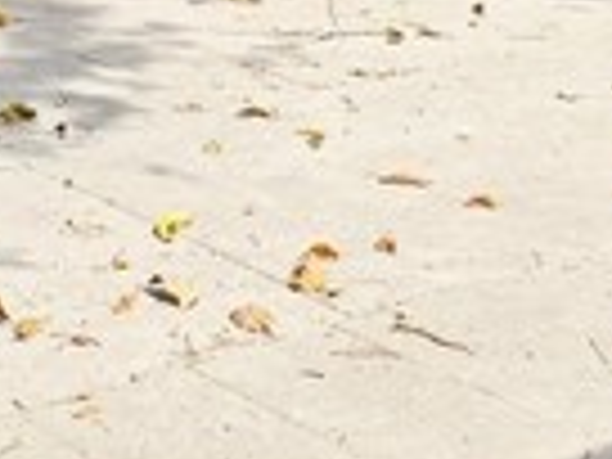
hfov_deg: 18.2
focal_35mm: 108
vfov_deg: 13.0
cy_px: -220
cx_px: 252
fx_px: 1909
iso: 12
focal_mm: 6.3
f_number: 1.7
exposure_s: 1/278
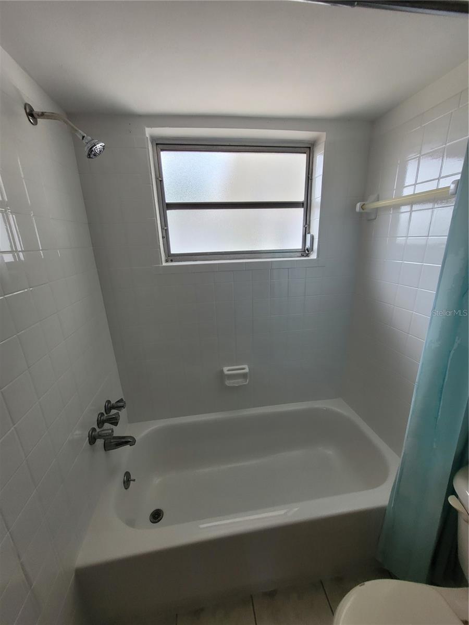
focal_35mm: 13
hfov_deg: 89.9
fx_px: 235
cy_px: 312
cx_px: 234
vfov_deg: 106.2
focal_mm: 1.74
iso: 50
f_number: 2.2
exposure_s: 1/120
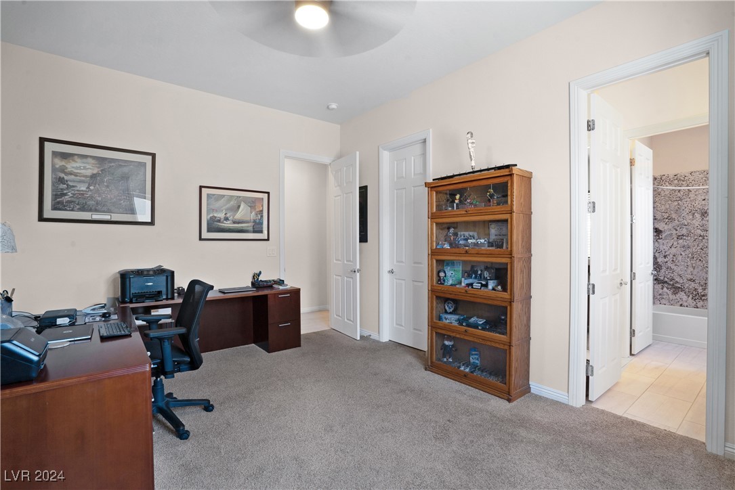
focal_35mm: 16
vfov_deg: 73.8
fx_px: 327
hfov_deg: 96.7
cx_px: 368
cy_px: 245
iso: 500
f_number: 10
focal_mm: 16
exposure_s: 1/10
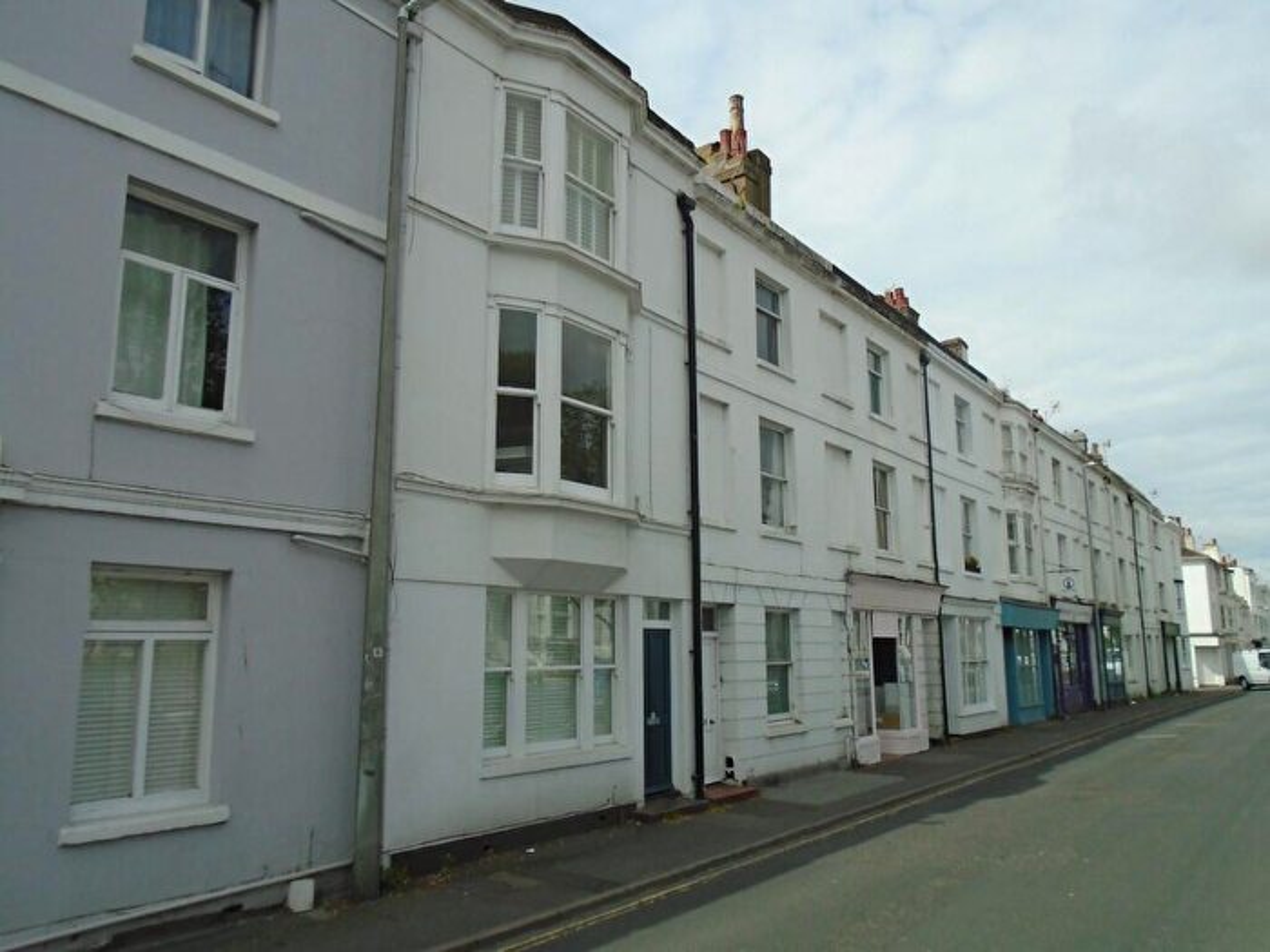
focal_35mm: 26
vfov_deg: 53.1
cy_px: 476
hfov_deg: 67.3
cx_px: 635
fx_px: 954
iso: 100
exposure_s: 1/250
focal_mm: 4.6
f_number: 8
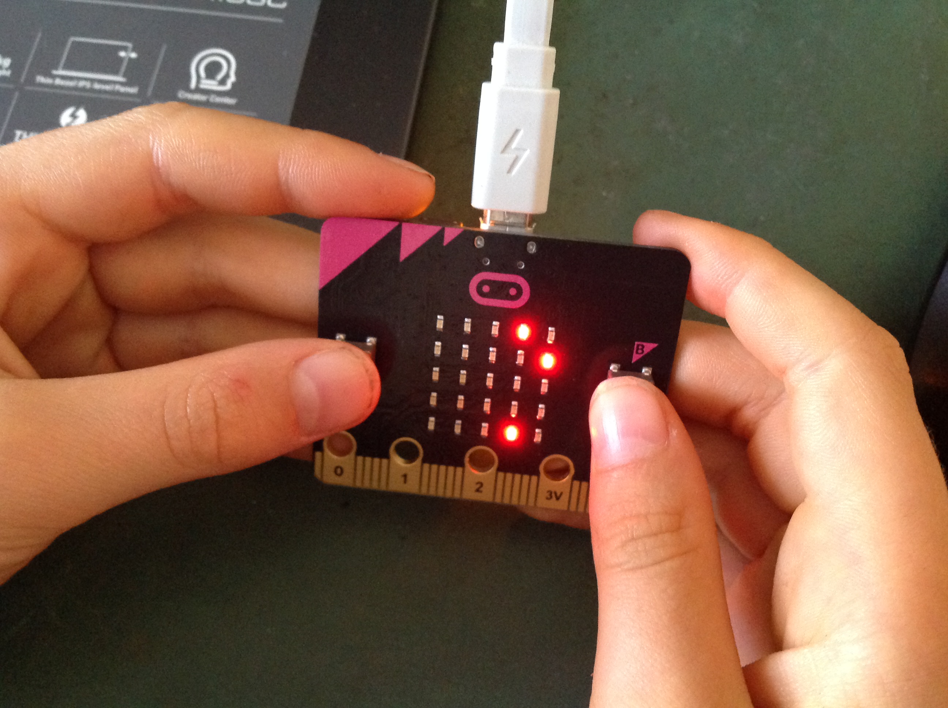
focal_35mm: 35
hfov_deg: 52.7
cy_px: 354
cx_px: 474
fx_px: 957
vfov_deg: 40.6
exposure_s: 1/15
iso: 400
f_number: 2.4
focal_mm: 4.28
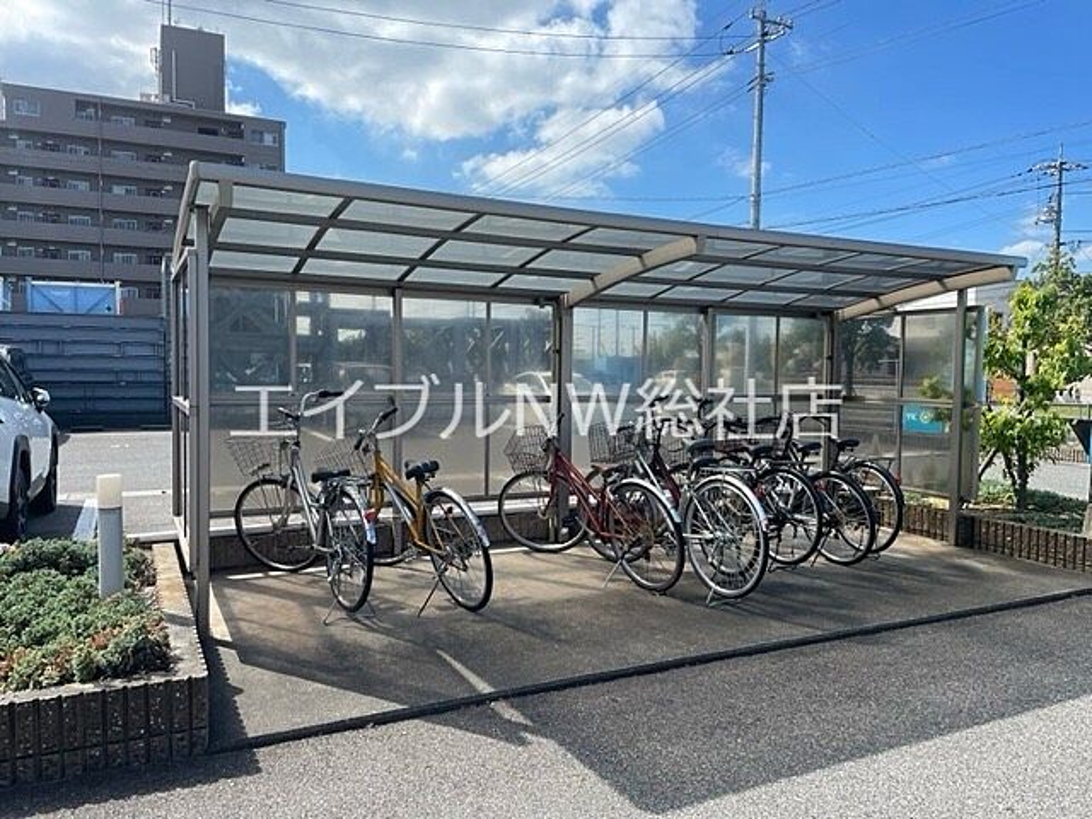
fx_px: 820
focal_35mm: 26
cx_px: 546
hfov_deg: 67.3
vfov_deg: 53.1
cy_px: 410
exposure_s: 1/1949
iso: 32
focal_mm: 4.2
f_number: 1.6
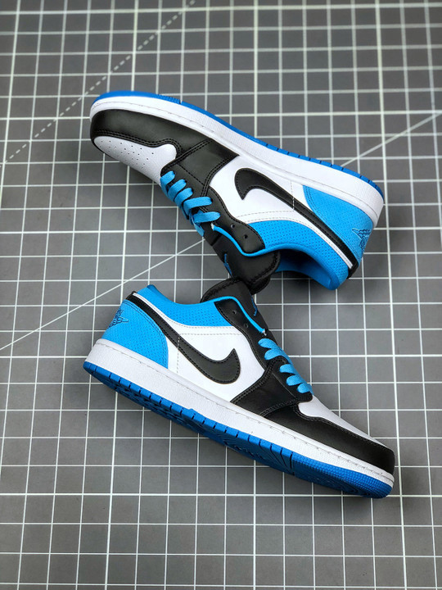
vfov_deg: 33.8
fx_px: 970
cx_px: 221
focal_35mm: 57
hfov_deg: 25.7
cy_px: 295
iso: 50
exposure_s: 1/50
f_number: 2.8
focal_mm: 6.6
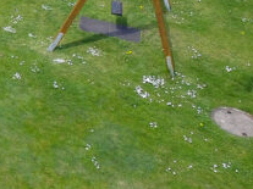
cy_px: -149
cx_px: -180
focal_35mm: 99
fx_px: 723
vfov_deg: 13.4
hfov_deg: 16.9
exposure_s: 1/281
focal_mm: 3.61
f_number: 2.8
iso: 100
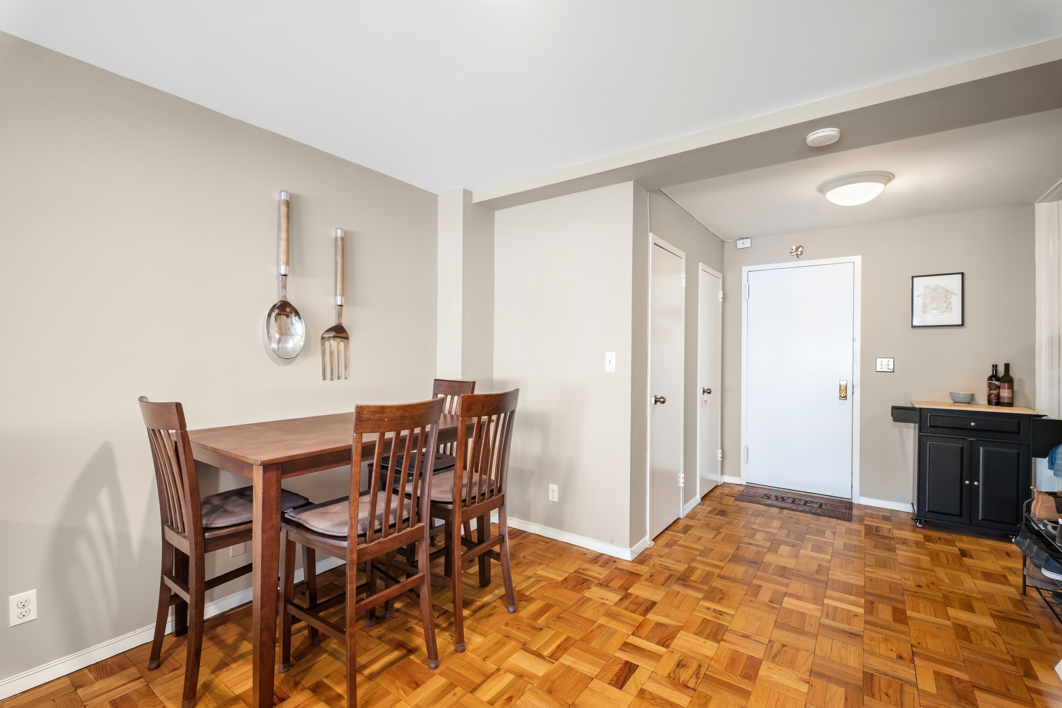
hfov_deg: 100.4
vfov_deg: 77.3
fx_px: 442
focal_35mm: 15
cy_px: 354
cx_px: 531
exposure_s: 1
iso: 320
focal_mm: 10
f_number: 8
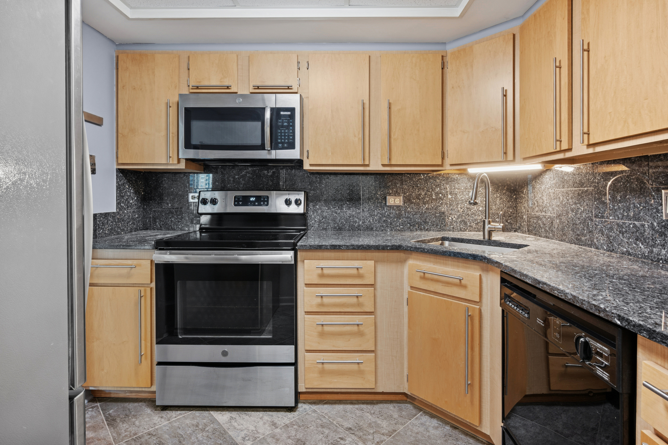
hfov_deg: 91.6
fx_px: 325
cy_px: 222
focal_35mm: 18
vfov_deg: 68.9
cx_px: 334
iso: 400
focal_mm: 17.5
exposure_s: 1/8
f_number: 11
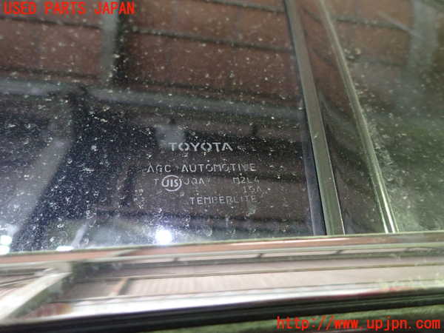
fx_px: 321
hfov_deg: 69.4
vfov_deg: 54.9
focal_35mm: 25
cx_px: 222
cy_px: 166
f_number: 2
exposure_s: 1/25
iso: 800
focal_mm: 4.5
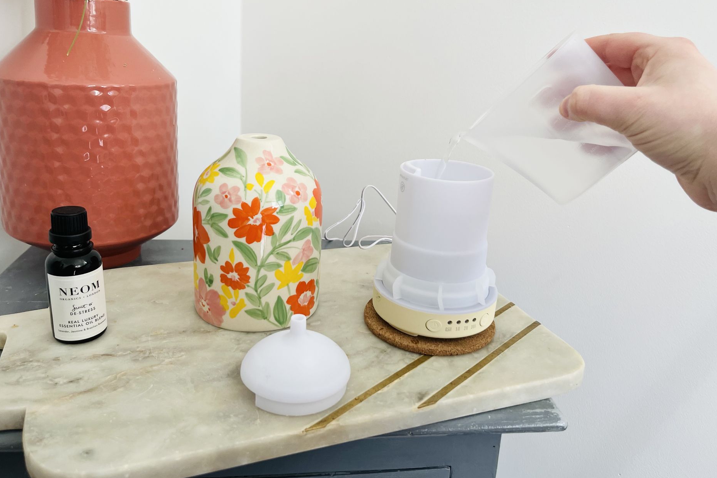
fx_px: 558
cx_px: 358
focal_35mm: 28
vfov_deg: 46.3
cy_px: 207
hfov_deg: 65.5
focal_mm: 5.1
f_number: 1.6
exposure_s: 1/122
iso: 64
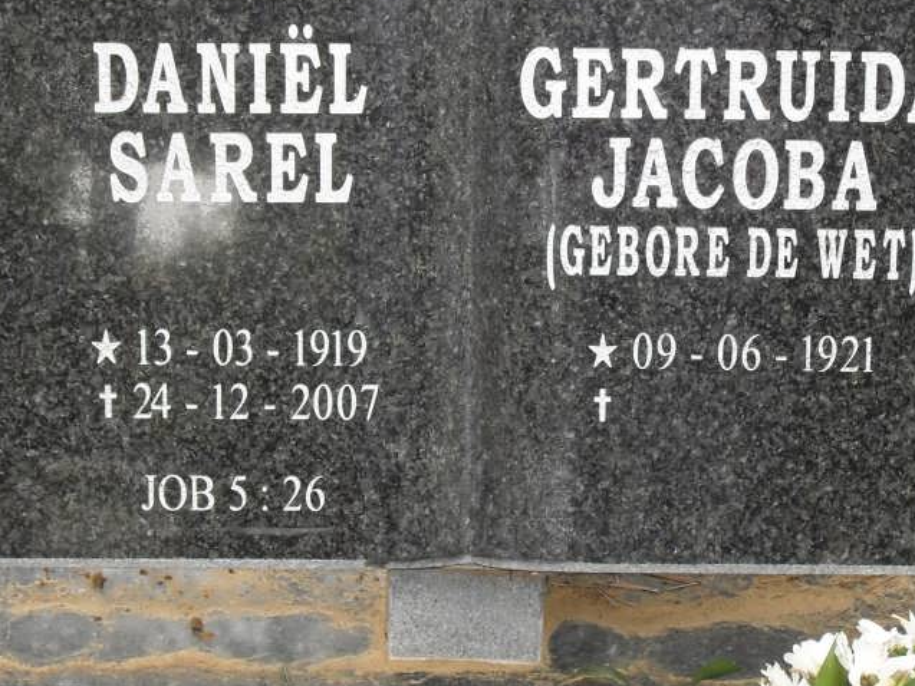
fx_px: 3833
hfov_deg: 13.6
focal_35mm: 145
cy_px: 303
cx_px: 529
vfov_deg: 10.2
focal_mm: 13.6
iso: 160
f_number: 5
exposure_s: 1/60
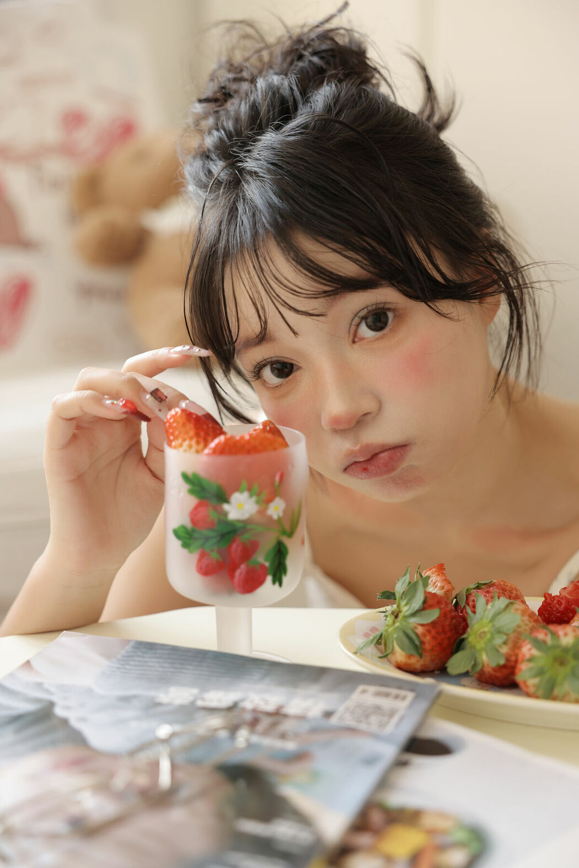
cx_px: 290
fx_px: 1399
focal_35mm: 58
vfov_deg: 34.5
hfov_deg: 23.4
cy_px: 434
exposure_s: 1/100
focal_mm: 59
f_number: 2.8
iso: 400
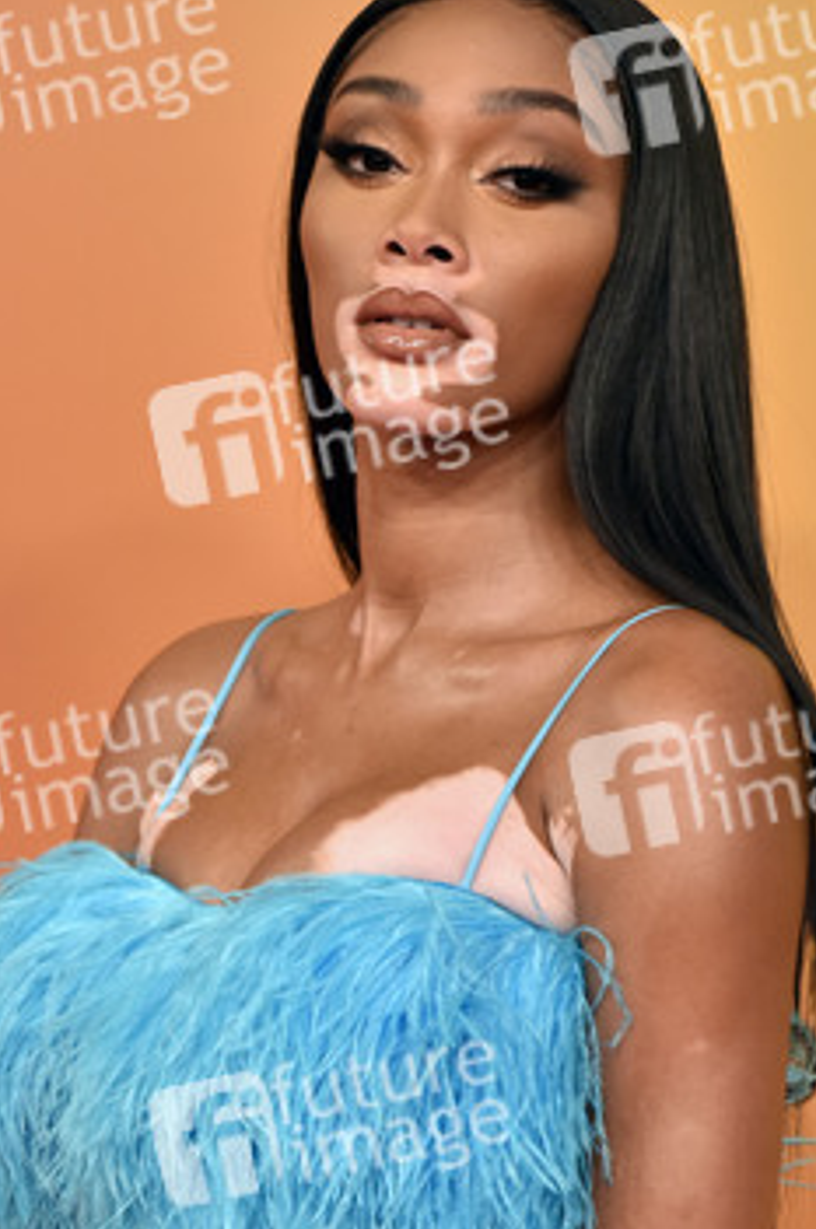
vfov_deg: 10.6
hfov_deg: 7.1
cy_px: 599
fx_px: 6615
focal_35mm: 194
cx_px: 431
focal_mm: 170
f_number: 5.6
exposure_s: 1/200
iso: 2000
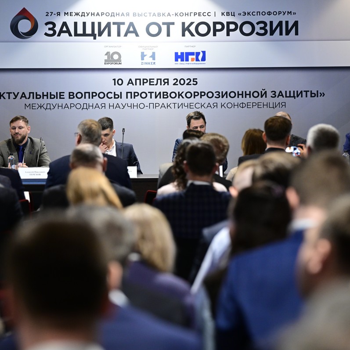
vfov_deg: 9.1
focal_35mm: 192
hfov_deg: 9.1
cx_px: 158
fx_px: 2196
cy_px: 175
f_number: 4
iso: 2500
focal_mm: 150
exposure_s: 1/100
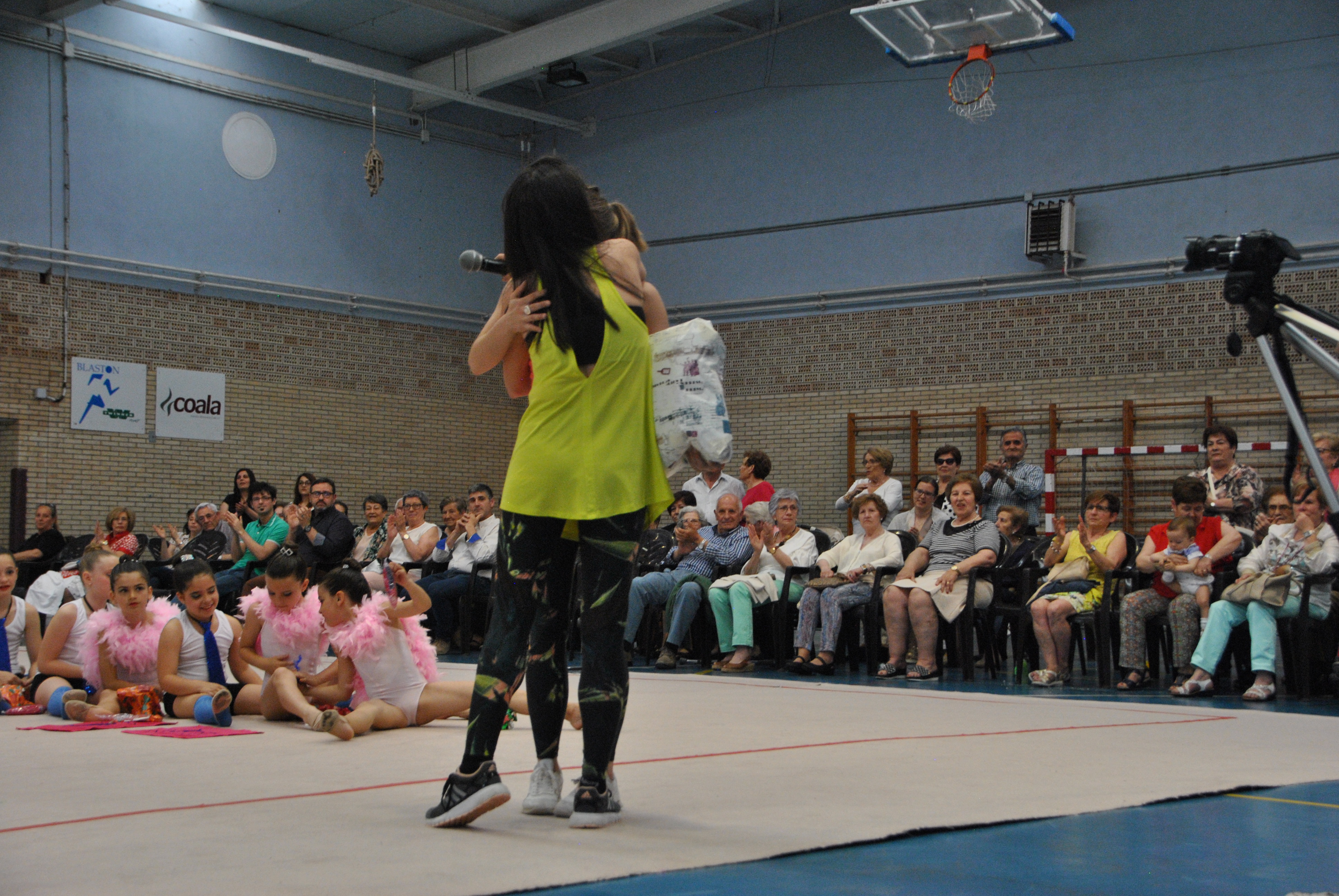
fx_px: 2123
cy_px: 448
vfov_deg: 23.8
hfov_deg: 35.0
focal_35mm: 57
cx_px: 670
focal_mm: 38
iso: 800
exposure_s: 1/125
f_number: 5.6
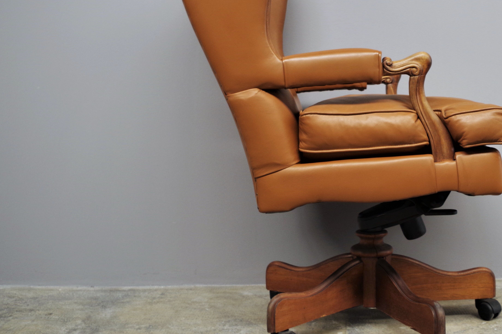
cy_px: 103
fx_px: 683
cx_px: 370
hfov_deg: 39.4
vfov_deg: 27.3
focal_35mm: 49
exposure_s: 1/60
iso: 400
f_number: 4
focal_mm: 20
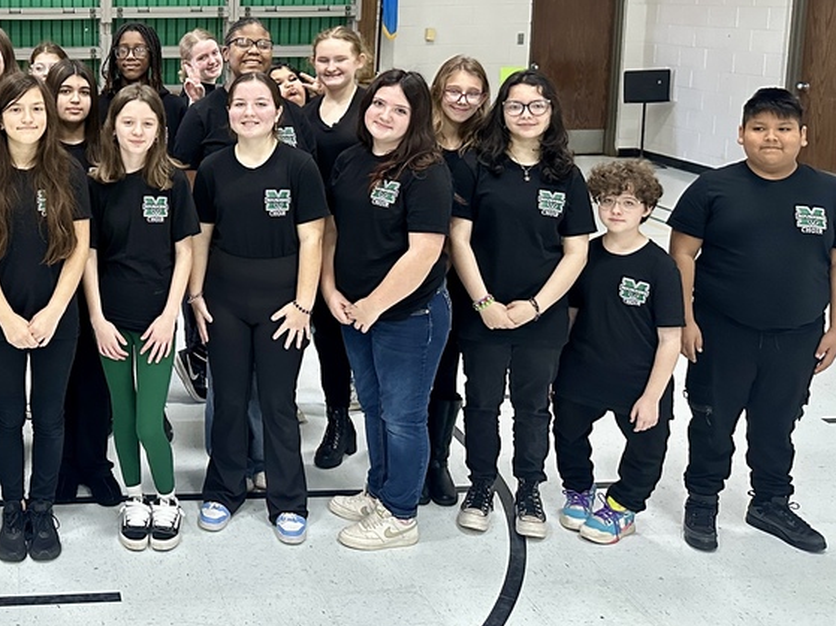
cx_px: 96
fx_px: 1062
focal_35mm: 44
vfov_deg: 32.1
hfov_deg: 40.0
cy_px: 137
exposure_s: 1/60
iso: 640
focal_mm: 6.86
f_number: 1.78
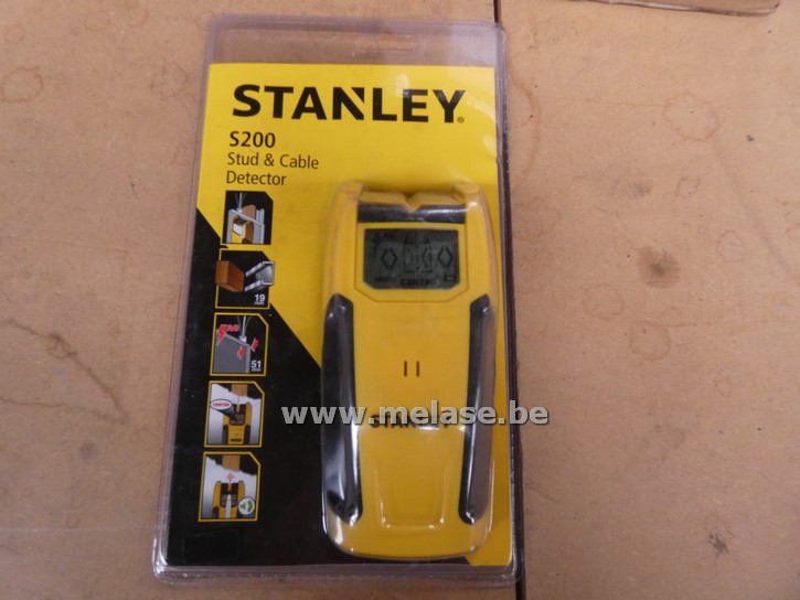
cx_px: 400
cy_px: 300
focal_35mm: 20
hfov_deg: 81.7
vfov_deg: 66.0
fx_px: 462
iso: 250
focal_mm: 3.6
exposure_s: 1/60
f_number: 2.8
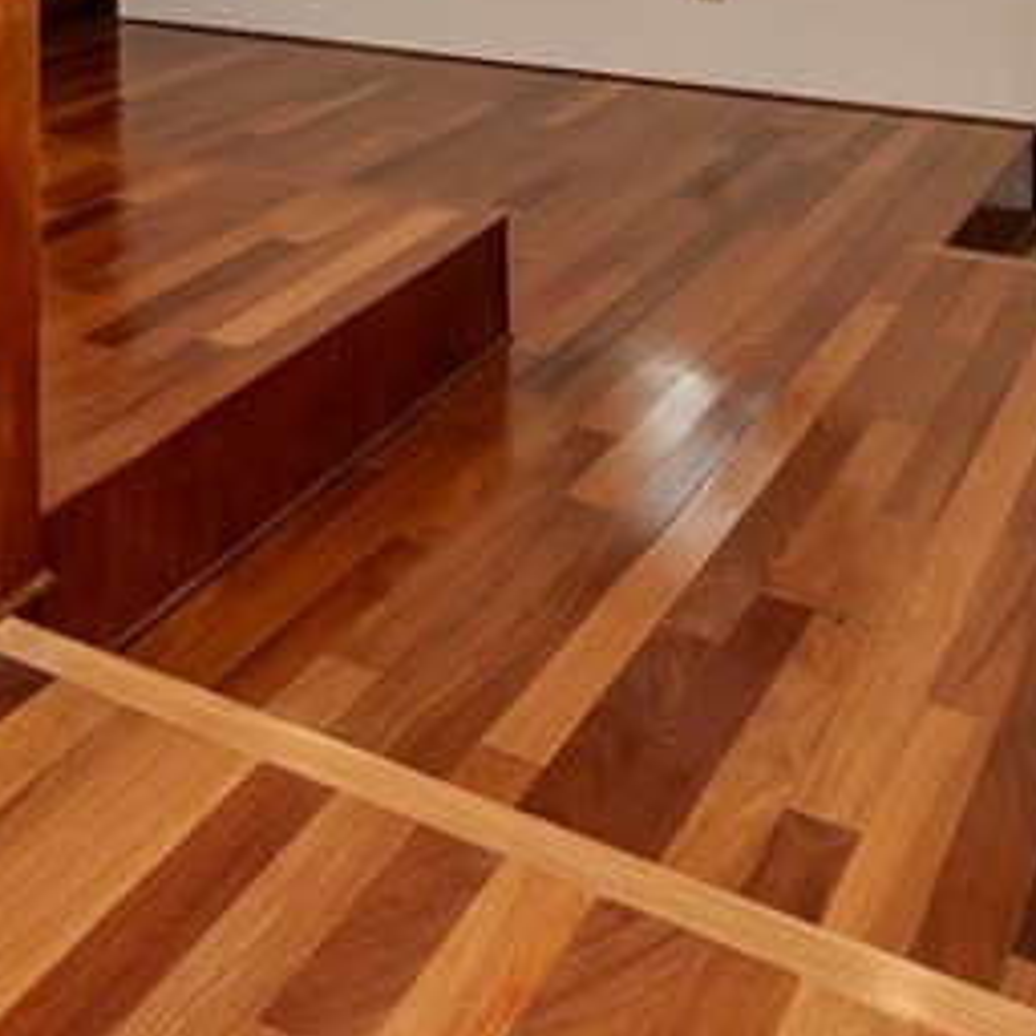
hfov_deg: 28.7
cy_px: -297
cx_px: -231
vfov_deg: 27.9
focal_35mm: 51
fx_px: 1727
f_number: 8
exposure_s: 1/30
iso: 400
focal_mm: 10
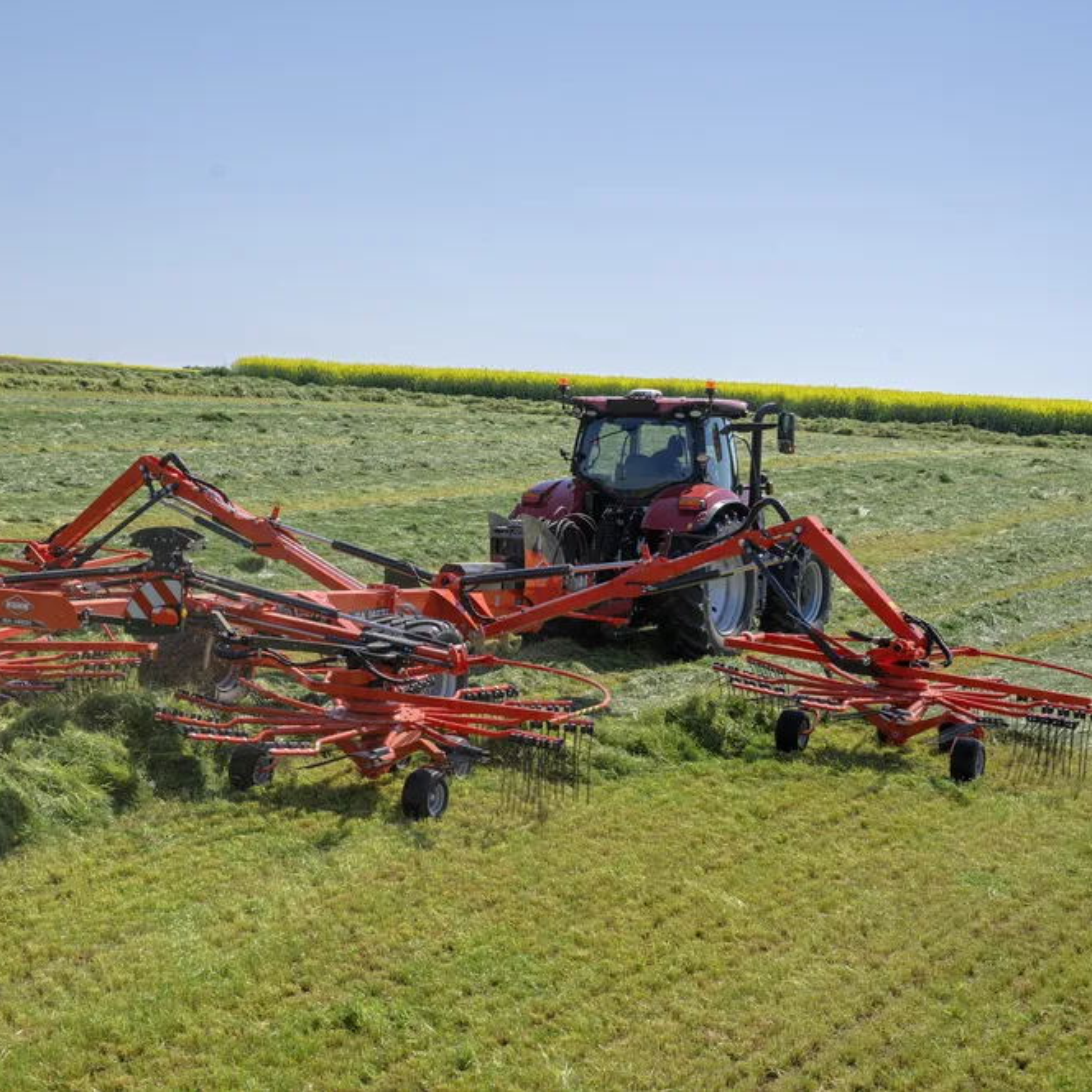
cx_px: 423
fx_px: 2605
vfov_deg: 23.7
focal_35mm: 73
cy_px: 545
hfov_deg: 23.6
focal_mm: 57
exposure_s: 1/320
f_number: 9
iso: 100
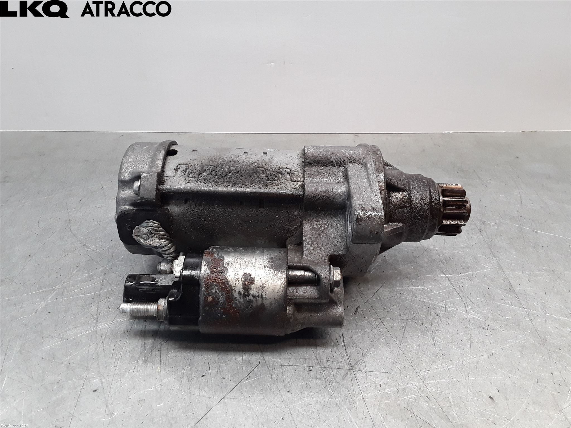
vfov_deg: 49.7
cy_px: 214
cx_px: 286
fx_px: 462
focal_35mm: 28
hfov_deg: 63.4
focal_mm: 2.91
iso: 80
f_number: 1.9
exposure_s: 1/100
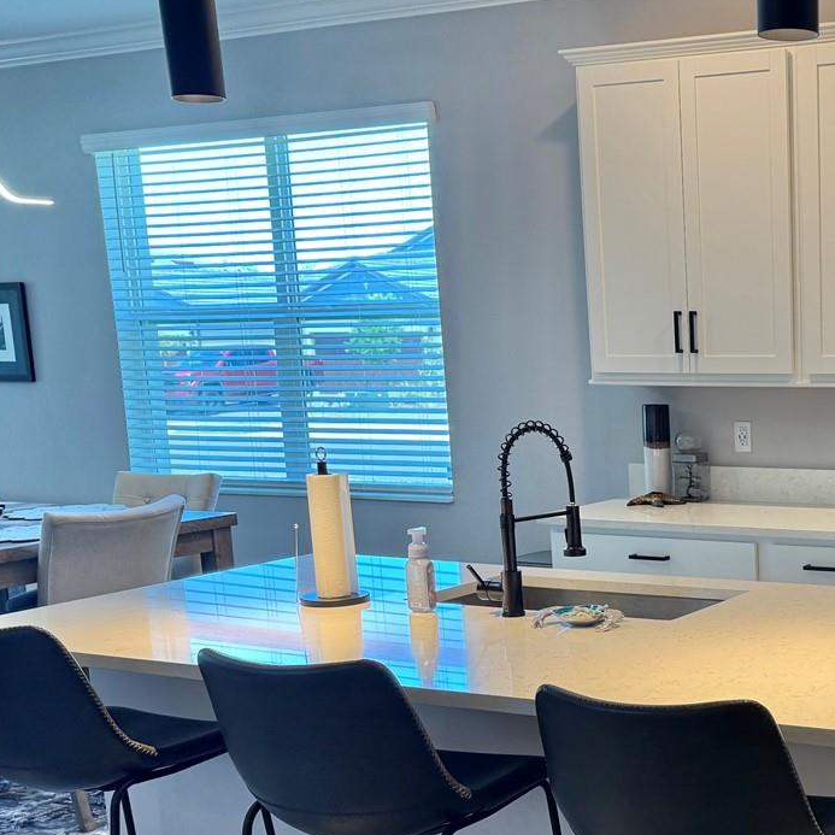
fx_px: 1337
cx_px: 836
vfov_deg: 34.1
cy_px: 610
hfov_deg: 32.0
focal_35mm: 49
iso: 125
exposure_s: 1/120
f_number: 1.78
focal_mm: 6.76
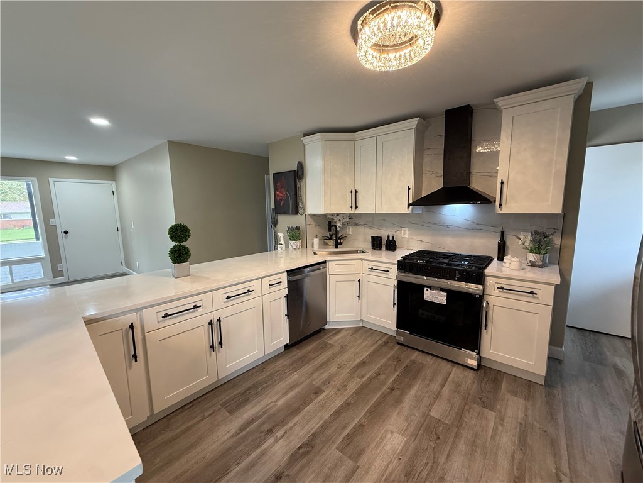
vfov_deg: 85.7
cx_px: 322
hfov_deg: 102.1
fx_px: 260
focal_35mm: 14
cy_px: 242
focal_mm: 2.22
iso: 200
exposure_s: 1/60
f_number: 2.2
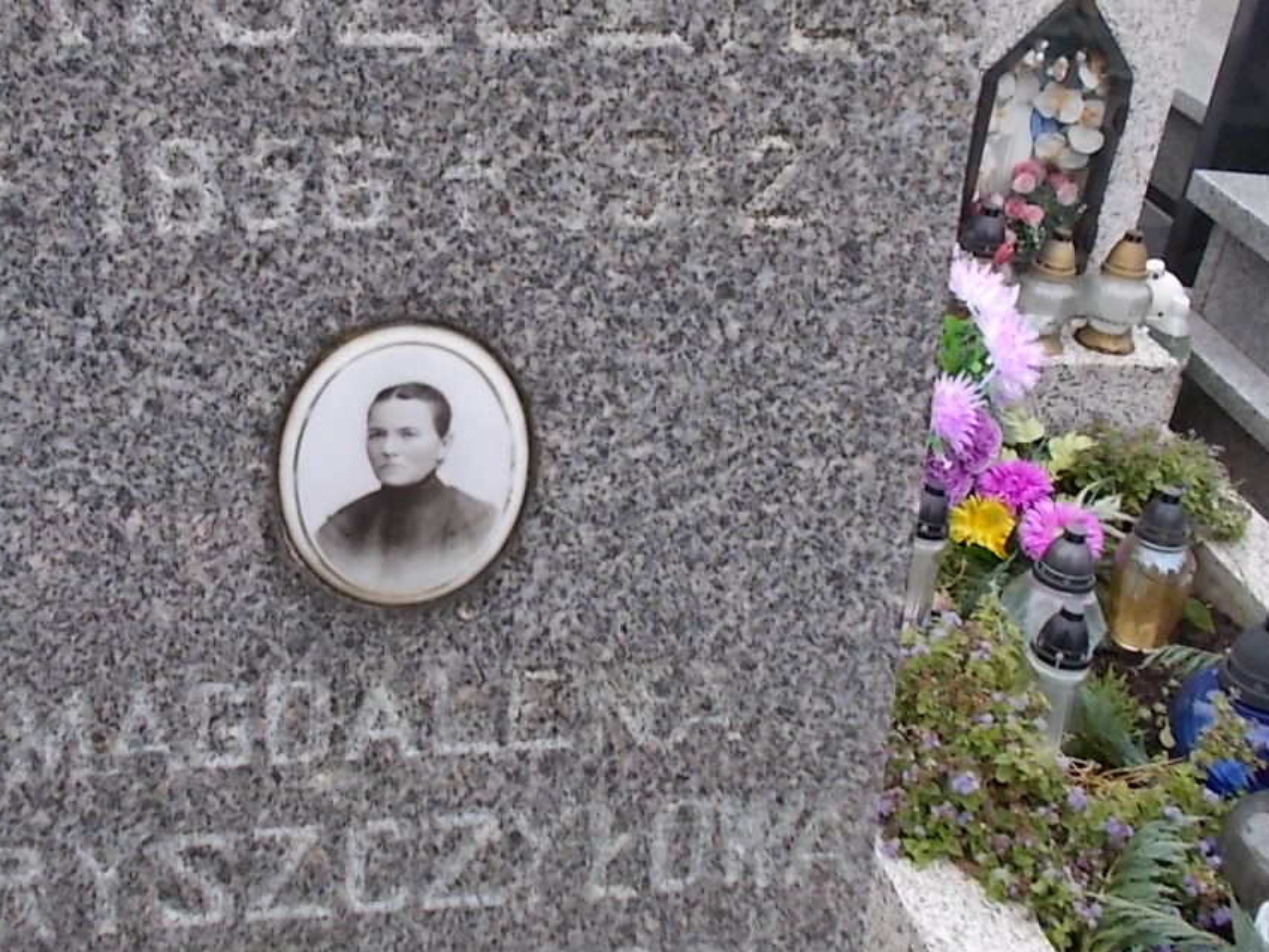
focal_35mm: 49
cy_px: 287
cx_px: 417
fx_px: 1797
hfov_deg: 38.4
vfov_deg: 29.4
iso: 80
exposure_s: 1/125
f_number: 3.2
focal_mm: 4.6
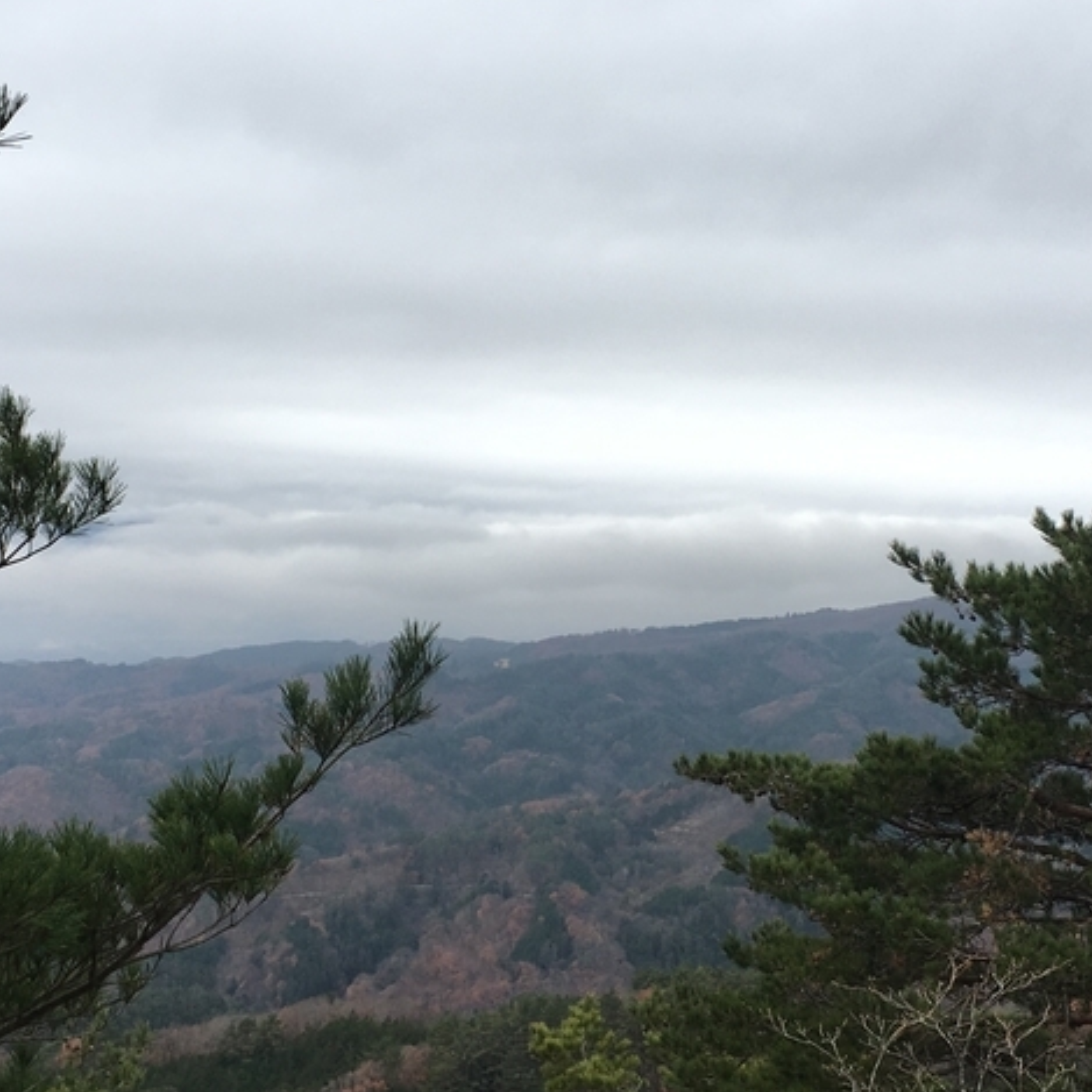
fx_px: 1999
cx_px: 577
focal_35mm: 56
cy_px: 515
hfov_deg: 30.6
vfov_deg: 30.6
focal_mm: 4.15
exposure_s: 1/574
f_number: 2.2
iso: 25
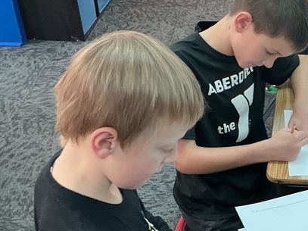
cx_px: 338
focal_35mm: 73
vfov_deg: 20.1
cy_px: 149
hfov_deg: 24.8
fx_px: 649
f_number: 1.8
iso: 125
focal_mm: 3
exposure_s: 1/60
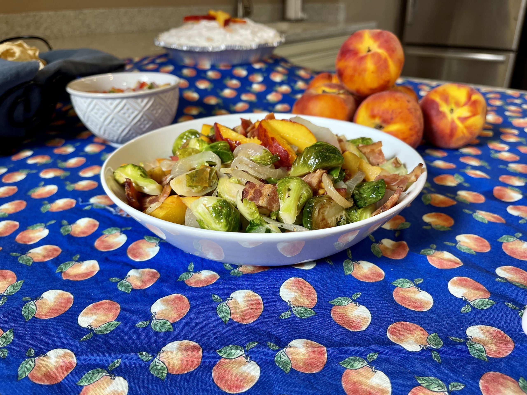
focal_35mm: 26
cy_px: 198
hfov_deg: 67.3
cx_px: 264
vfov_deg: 53.1
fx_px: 396
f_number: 1.6
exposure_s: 1/120
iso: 100
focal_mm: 5.1
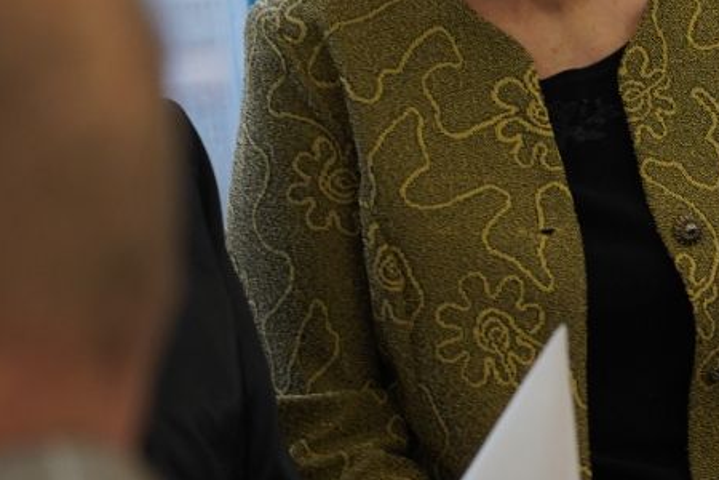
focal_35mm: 303
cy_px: 76
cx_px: 984
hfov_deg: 6.7
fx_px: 6051
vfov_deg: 4.5
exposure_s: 1/125
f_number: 4
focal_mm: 105
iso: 1000
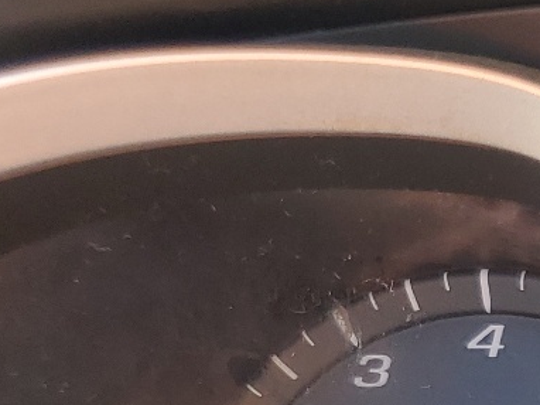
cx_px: 1056
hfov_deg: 15.0
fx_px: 1699
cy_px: 605
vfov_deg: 12.9
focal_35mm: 109
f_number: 1.5
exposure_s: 1/130
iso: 50
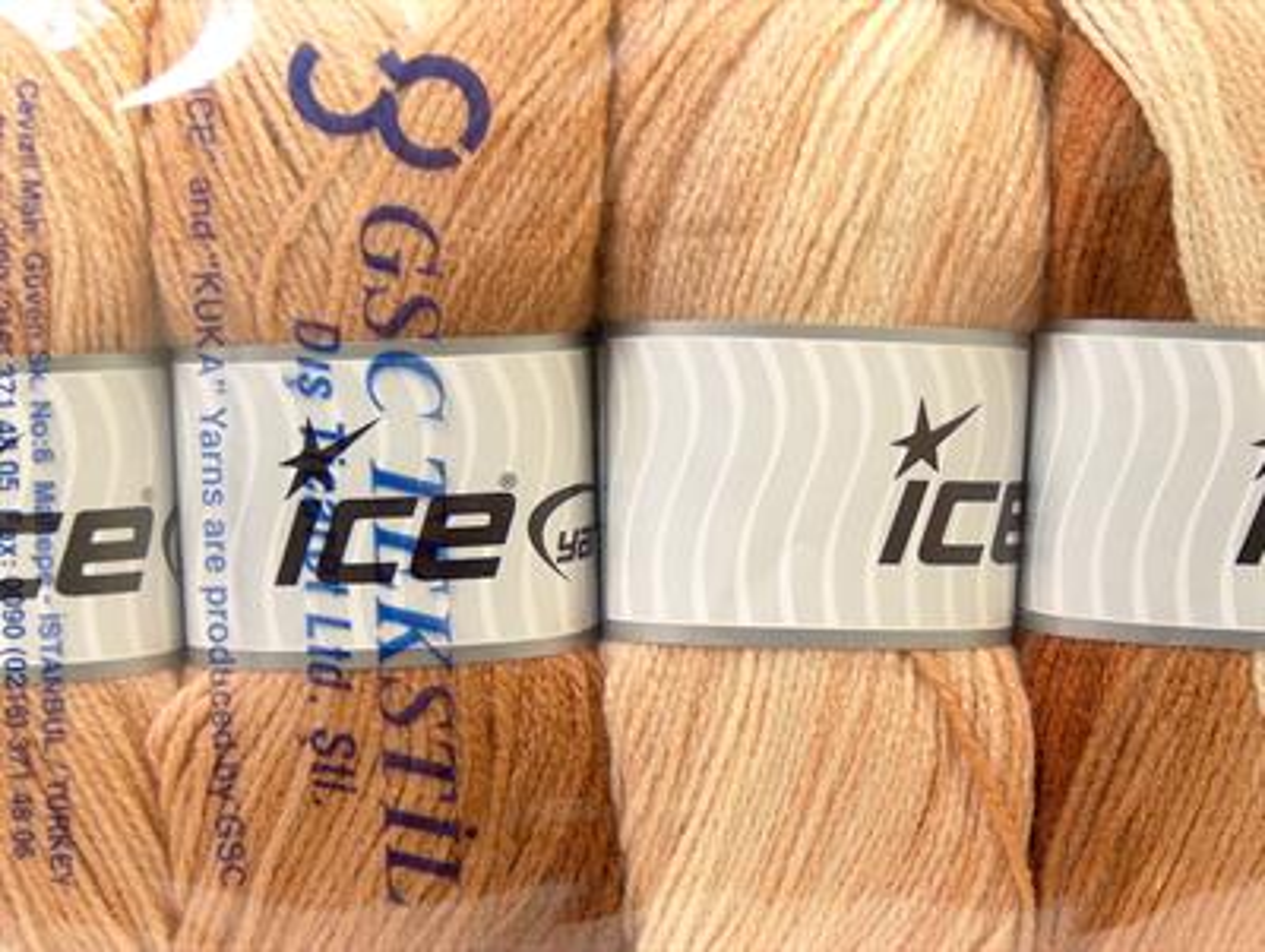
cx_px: 632
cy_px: 476
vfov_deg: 20.5
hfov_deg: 27.0
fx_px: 2634
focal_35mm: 72
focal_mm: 14.73
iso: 200
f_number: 2.9
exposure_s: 1/17.7
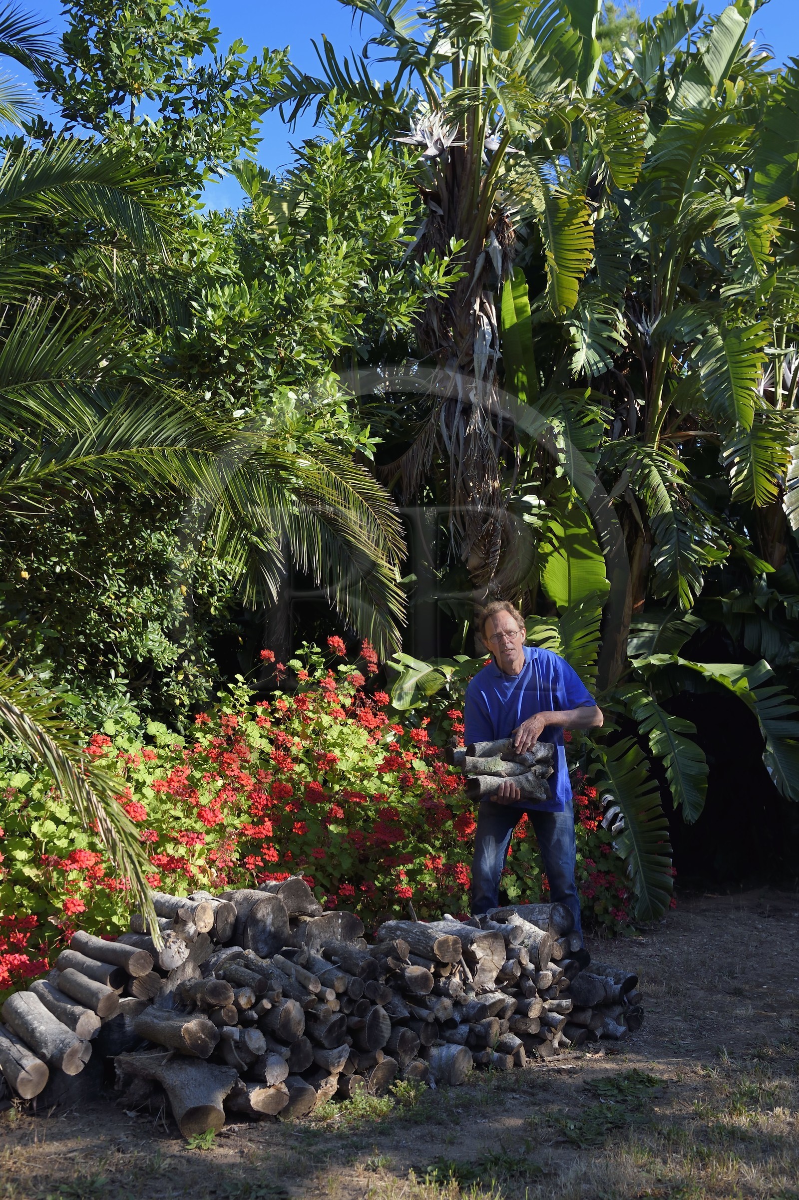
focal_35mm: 44
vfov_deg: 44.5
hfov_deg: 30.5
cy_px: 600
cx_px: 400
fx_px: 1466
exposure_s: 1/200
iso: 200
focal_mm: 44
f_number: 8
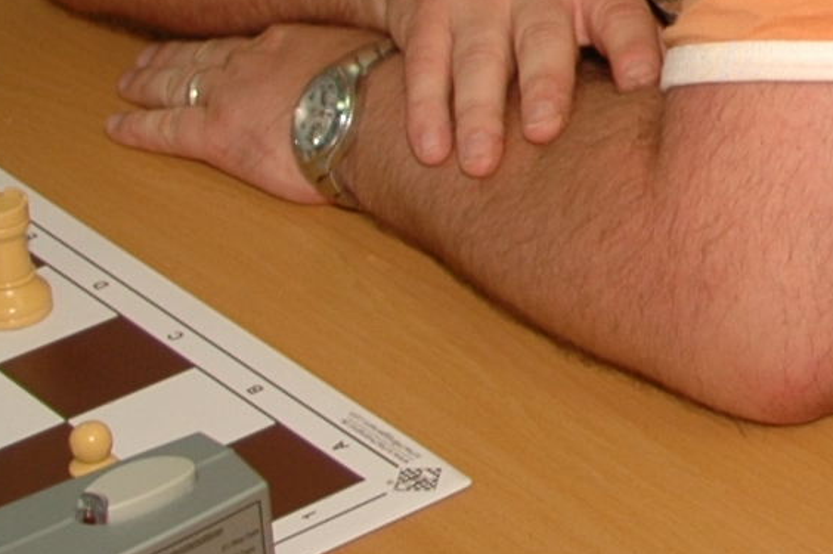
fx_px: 3329
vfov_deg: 9.2
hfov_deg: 13.6
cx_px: 1186
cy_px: -293
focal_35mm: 144
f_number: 4
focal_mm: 18
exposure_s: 1/60
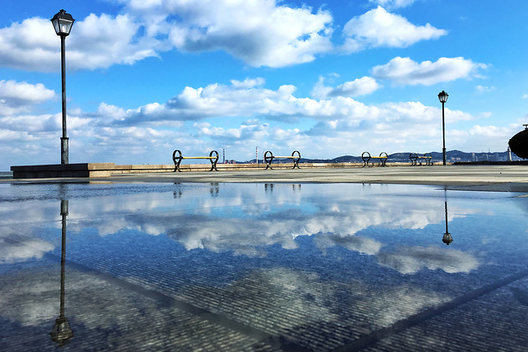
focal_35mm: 31
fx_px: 455
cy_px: 150
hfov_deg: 60.3
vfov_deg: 42.2
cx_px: 268
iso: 25
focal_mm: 4.15
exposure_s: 1/2024
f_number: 2.2
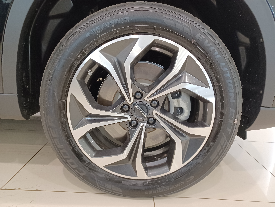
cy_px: 104
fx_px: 199
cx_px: 138
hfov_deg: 69.4
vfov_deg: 54.9
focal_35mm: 25
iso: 400
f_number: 1.8
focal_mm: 4.6
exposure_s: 1/24
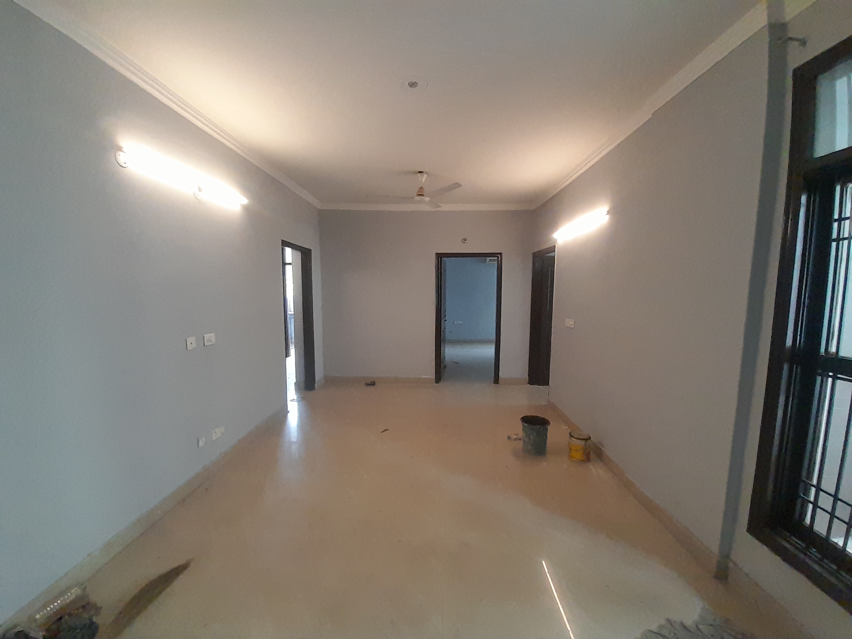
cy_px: 320
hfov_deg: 106.2
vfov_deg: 89.9
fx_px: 320
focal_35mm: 13
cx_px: 426
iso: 200
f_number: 2.2
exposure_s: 1/50
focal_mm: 1.13
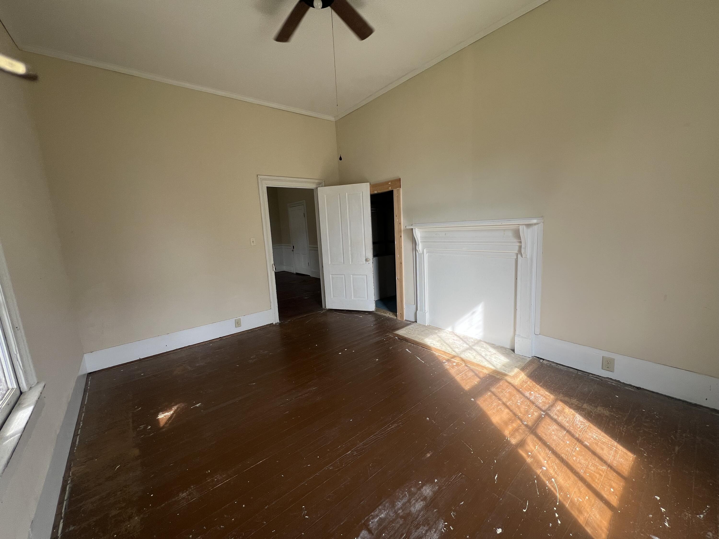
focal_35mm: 13
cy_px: 270
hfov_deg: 106.2
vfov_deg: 89.9
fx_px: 270
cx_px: 360
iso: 32
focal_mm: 1.57
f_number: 1.8
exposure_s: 1/99
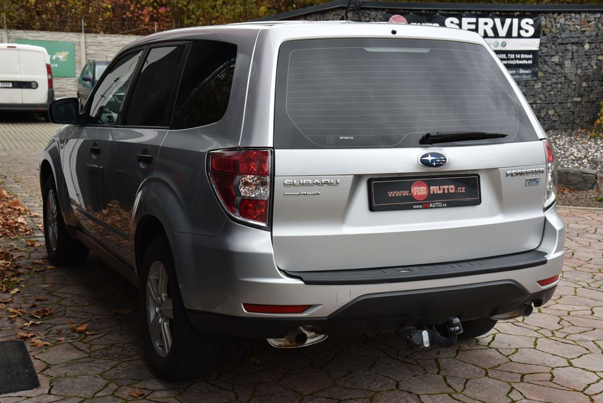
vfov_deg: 26.0
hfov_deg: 38.2
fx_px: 871
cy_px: 202
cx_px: 302
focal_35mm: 52
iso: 500
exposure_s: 1/250
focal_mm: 52
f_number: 8
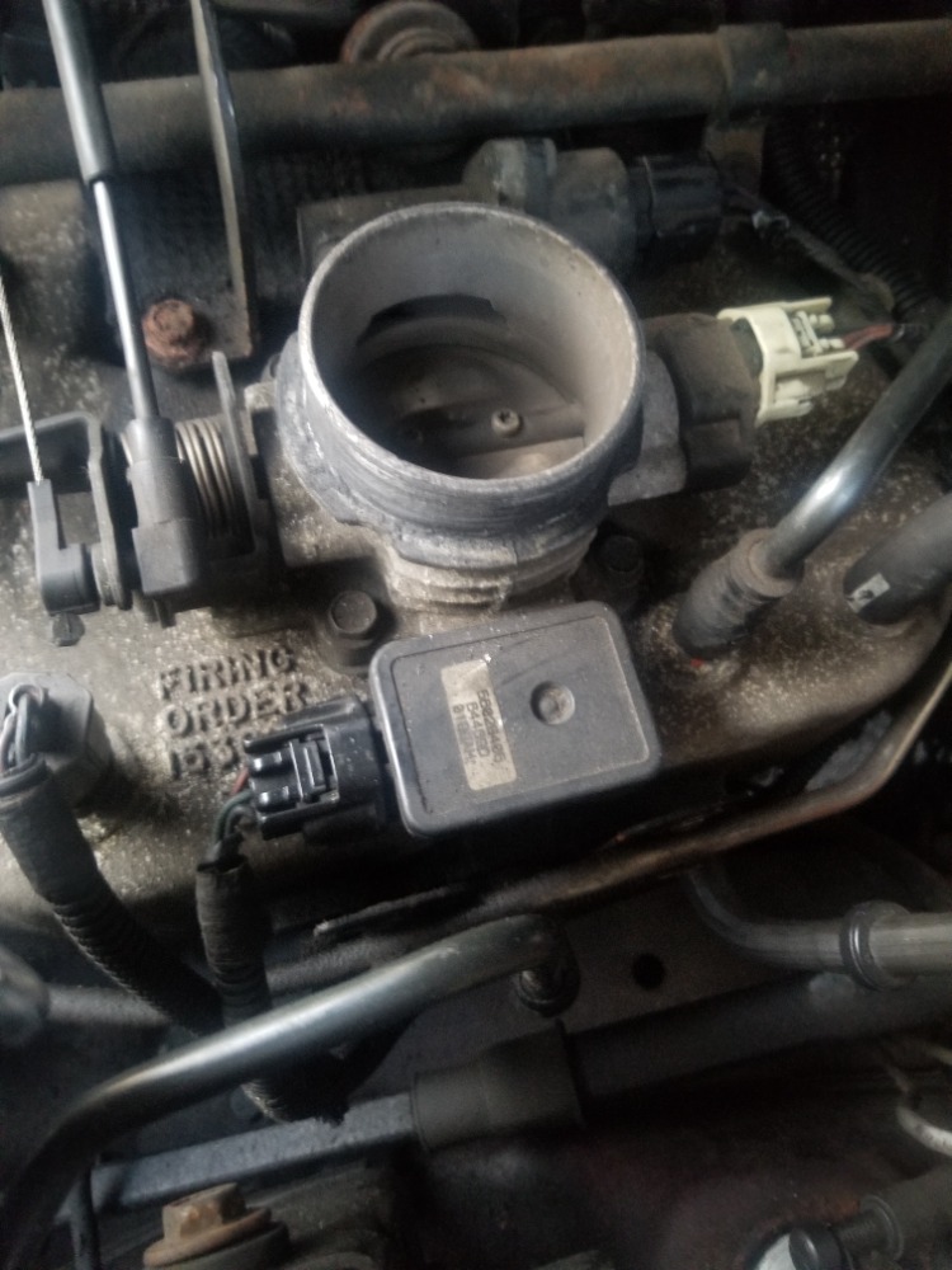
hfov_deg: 53.1
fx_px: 953
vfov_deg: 67.3
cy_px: 635
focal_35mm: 26
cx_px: 476
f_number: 1.7
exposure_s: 1/10
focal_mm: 4.25
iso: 400
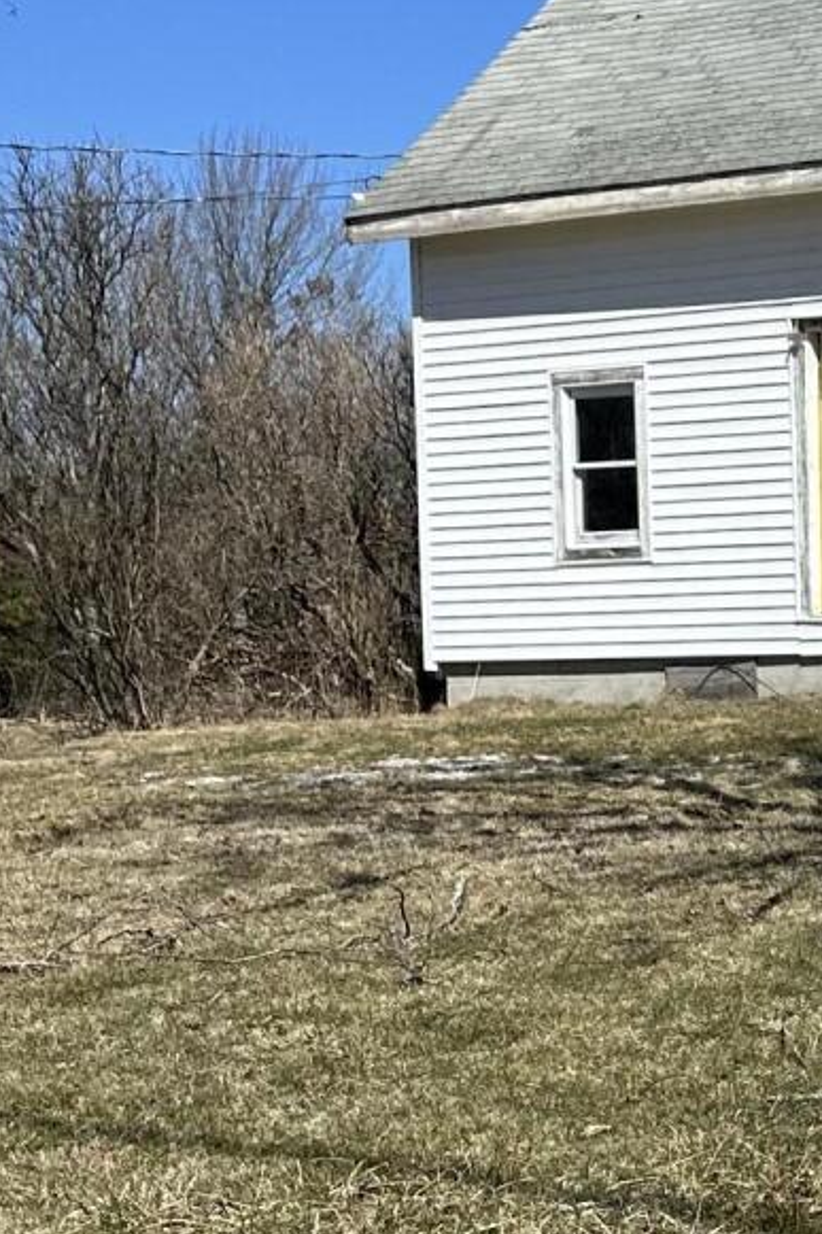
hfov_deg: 14.5
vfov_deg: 23.6
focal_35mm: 86
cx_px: 1332
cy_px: 675
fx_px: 2947
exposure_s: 1/5848
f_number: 1.78
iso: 80
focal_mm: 6.86
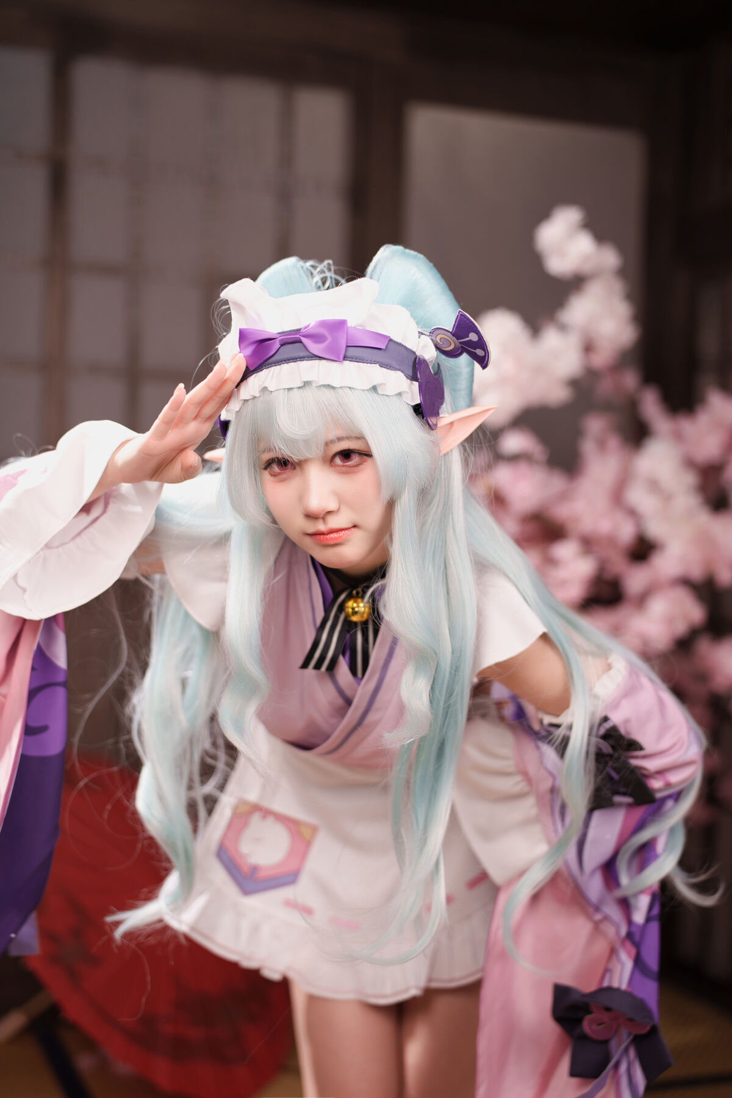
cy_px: 549
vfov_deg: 39.6
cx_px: 366
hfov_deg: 27.0
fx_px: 1525
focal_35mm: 50
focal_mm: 50
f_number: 1.6
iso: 100
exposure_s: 1/400
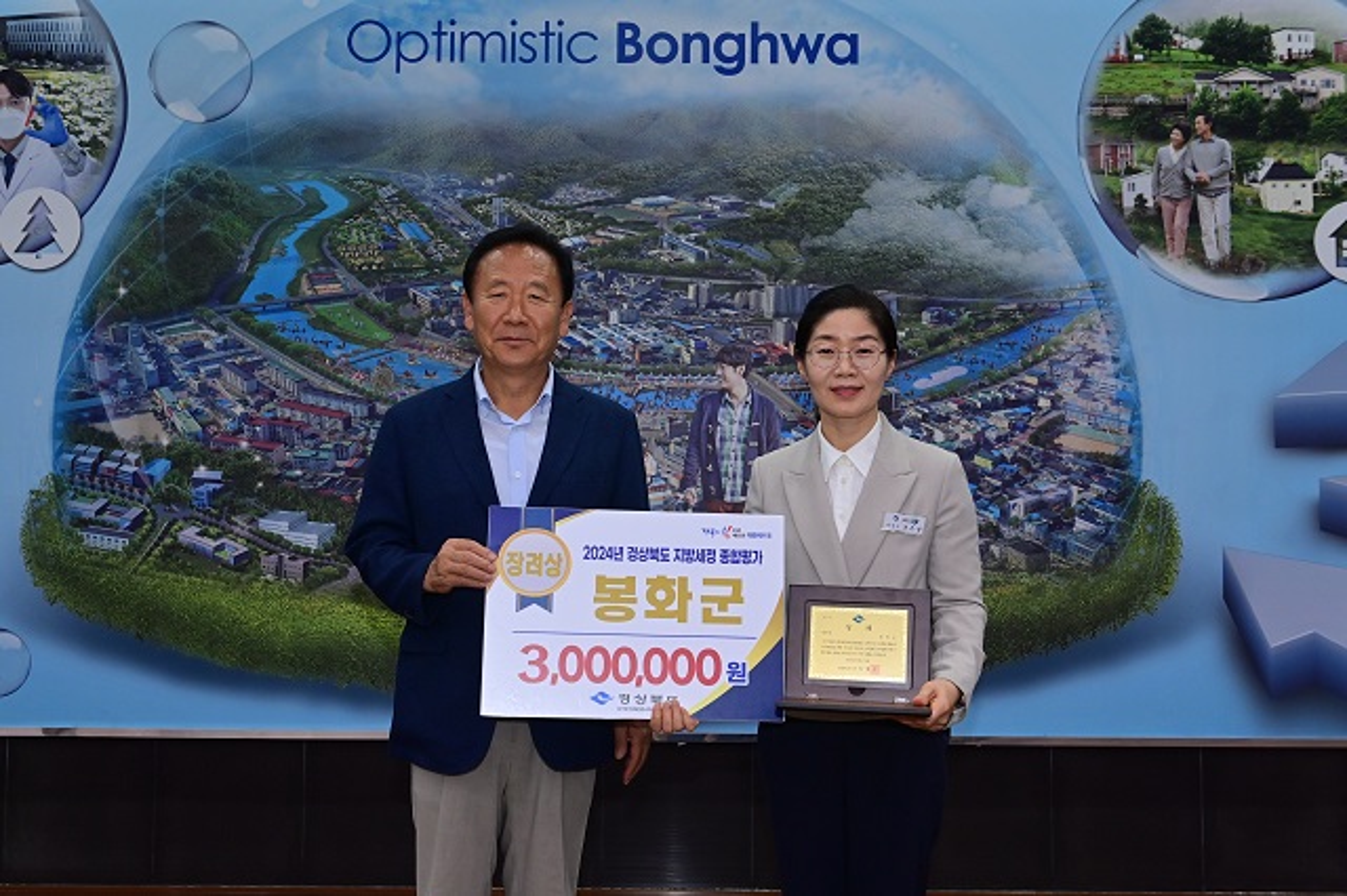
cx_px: 674
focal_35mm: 42
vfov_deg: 31.9
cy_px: 448
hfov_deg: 46.4
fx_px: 1571
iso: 2500
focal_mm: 42
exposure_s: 1/160
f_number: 5
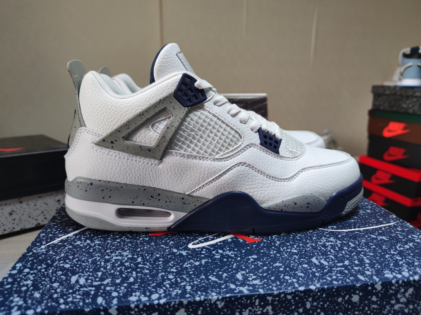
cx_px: 210
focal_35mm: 24
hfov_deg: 71.6
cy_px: 158
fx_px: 292
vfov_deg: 56.8
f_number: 1.69
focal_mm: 6.72
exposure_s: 1/100
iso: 251
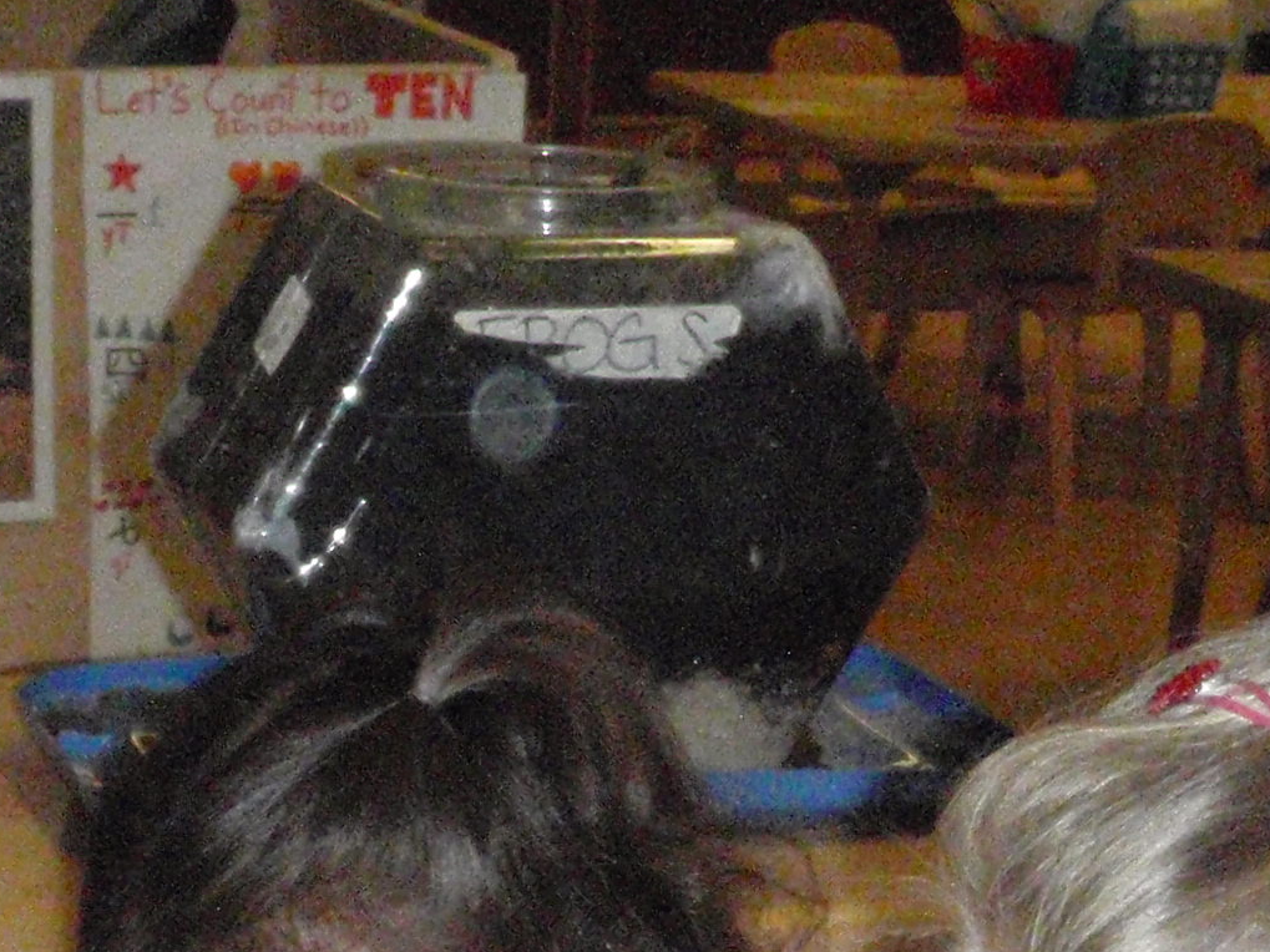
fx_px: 3999
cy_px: 1592
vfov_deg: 12.6
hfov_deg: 18.0
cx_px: 343
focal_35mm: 109
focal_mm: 5
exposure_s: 1/500
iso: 800
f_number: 3.5
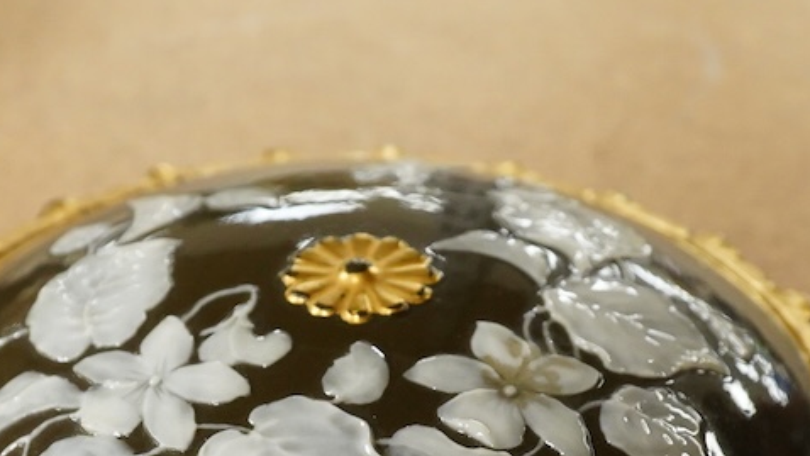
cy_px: 483
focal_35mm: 111
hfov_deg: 19.3
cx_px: 414
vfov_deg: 10.8
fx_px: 2384
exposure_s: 1/100
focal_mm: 30
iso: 2500
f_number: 5.6
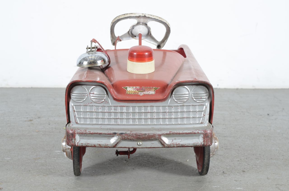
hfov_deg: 22.7
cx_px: 144
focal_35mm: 90
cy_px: 96
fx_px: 721
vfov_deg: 15.1
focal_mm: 60
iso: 100
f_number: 8
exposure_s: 1/125
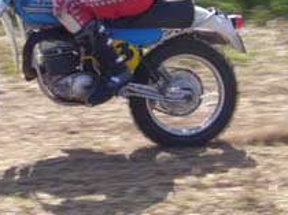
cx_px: 92
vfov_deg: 9.0
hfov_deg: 12.0
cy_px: 26
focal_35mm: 164
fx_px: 1363
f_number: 9
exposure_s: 1/125
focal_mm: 14.3
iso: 100
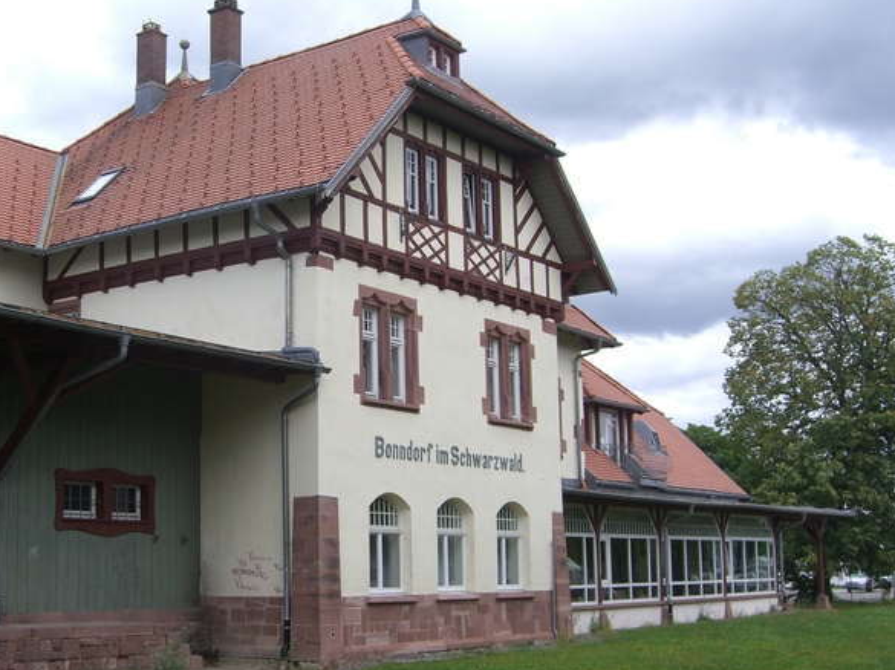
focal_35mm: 52
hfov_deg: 36.5
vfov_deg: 28.0
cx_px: 312
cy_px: 389
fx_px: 1344
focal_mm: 7.9
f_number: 4
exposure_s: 1/400
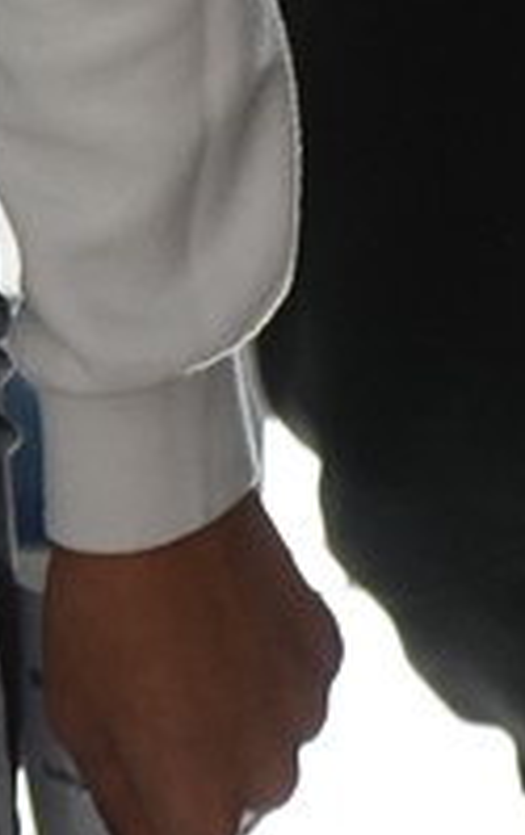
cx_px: -193
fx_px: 6159
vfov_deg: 7.2
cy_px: -1341
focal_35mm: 270
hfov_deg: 4.9
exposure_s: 1/2000
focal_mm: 33
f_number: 4
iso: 1250
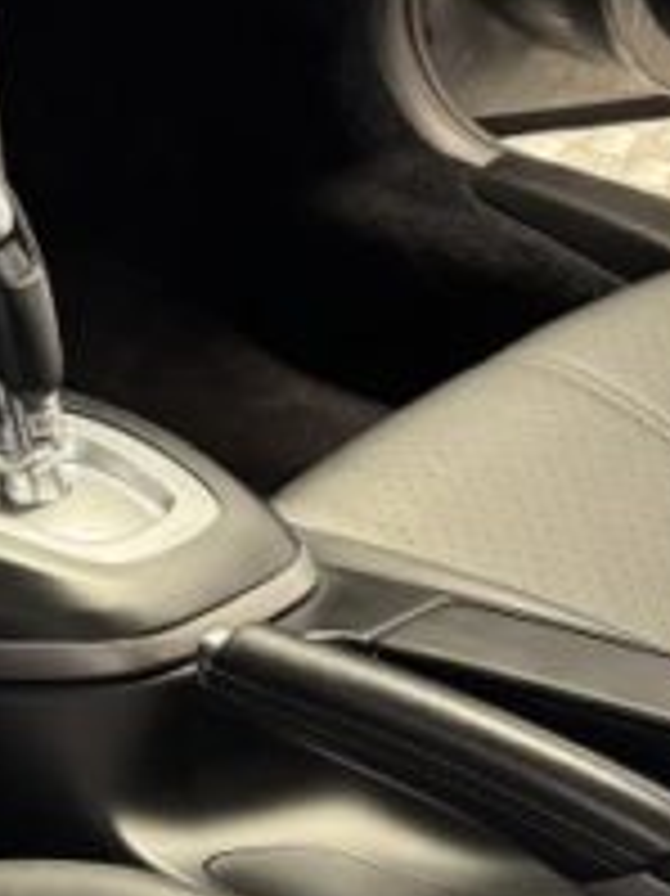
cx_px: -306
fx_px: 3746
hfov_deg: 9.9
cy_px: 162
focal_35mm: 145
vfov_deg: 13.5
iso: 320
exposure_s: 1/50
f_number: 1.78
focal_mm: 6.76
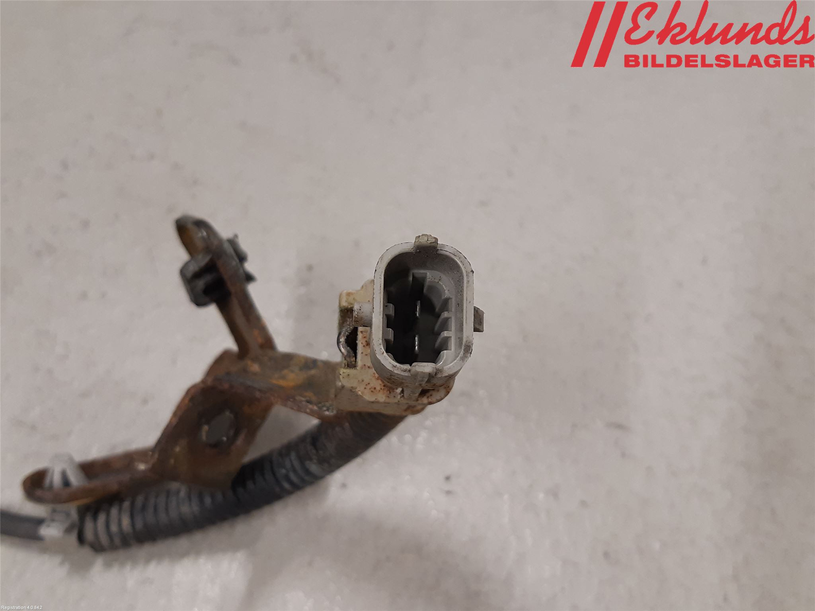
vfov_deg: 53.1
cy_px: 306
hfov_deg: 67.3
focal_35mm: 26
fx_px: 612
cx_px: 408
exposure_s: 1/50
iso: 100
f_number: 1.7
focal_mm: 3.93
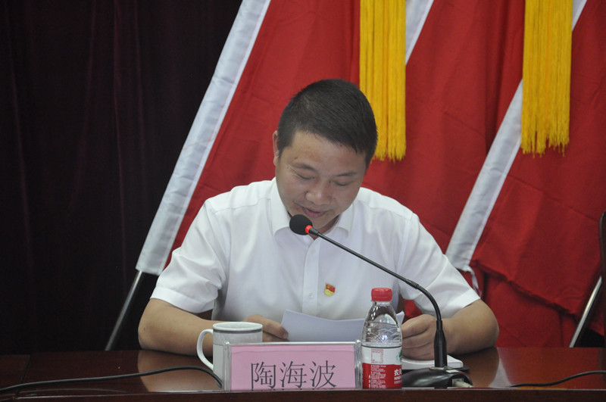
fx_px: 1664
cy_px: 201
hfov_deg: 20.6
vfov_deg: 13.8
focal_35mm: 99
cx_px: 303
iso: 2500
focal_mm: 66
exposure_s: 1/125
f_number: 5.3
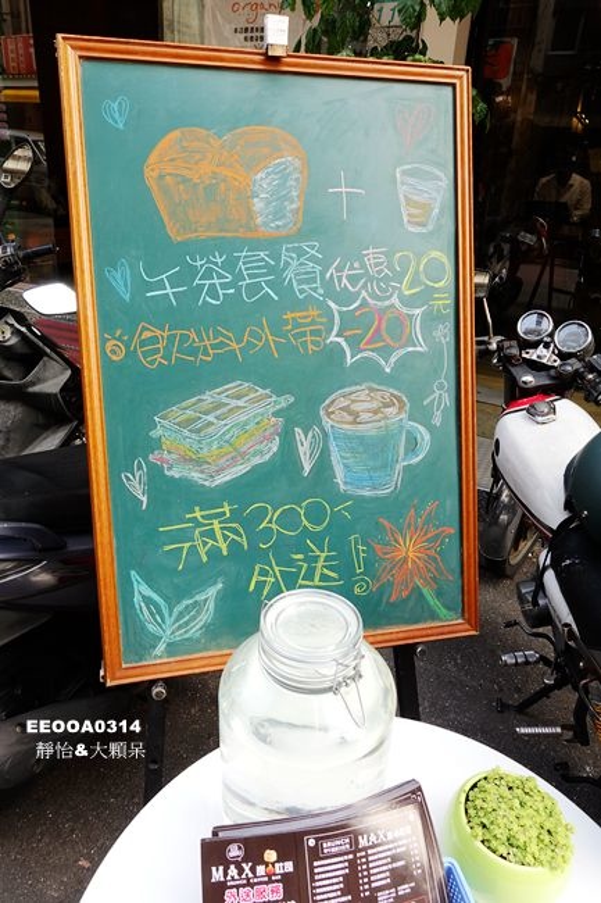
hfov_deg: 53.1
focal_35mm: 24
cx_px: 300
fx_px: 601
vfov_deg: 73.8
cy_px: 452
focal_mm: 8.8
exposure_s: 1/80
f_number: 4.5
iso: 125
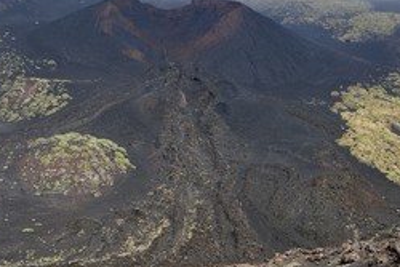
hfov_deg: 24.0
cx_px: 286
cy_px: 158
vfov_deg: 16.3
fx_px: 934
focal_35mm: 84
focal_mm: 50
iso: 800
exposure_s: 1/250
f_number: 8
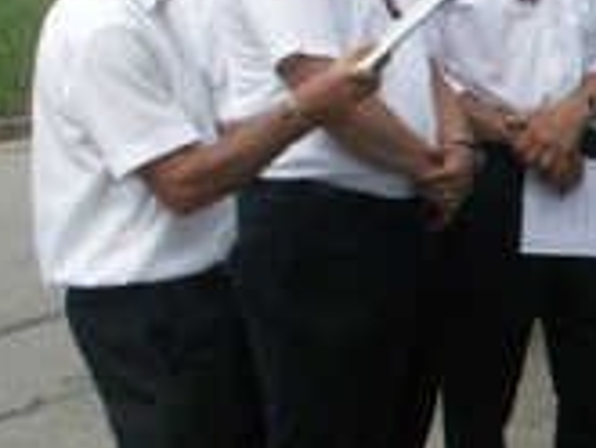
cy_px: 217
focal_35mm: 184
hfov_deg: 10.2
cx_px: 1022
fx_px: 3170
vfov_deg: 8.1
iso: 64
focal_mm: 9.71
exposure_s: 1/100
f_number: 8
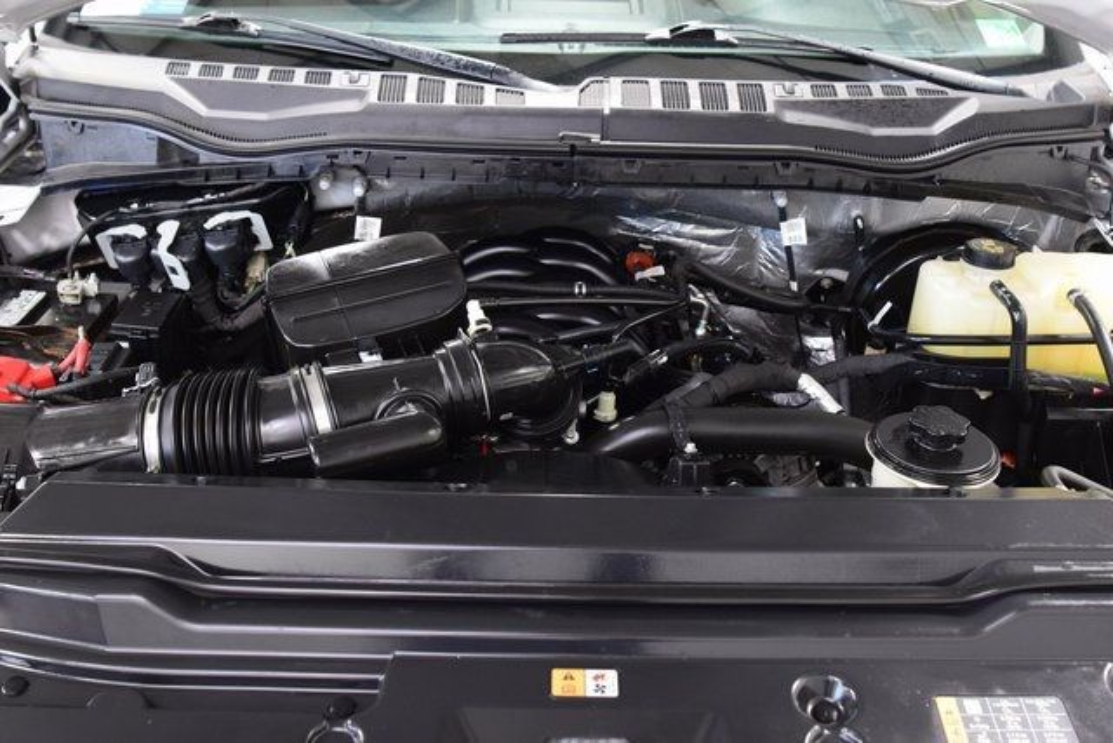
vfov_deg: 36.9
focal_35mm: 36
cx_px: 556
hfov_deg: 53.1
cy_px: 372
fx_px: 1113
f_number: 5
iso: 1600
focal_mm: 24
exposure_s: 1/15
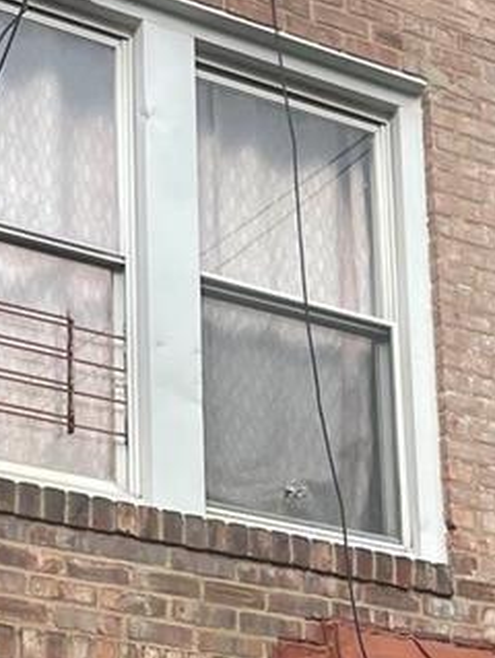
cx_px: 404
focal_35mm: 125
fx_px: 2379
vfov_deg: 15.6
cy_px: 594
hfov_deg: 11.8
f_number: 1.6
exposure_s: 1/1304
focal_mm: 4.2
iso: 32
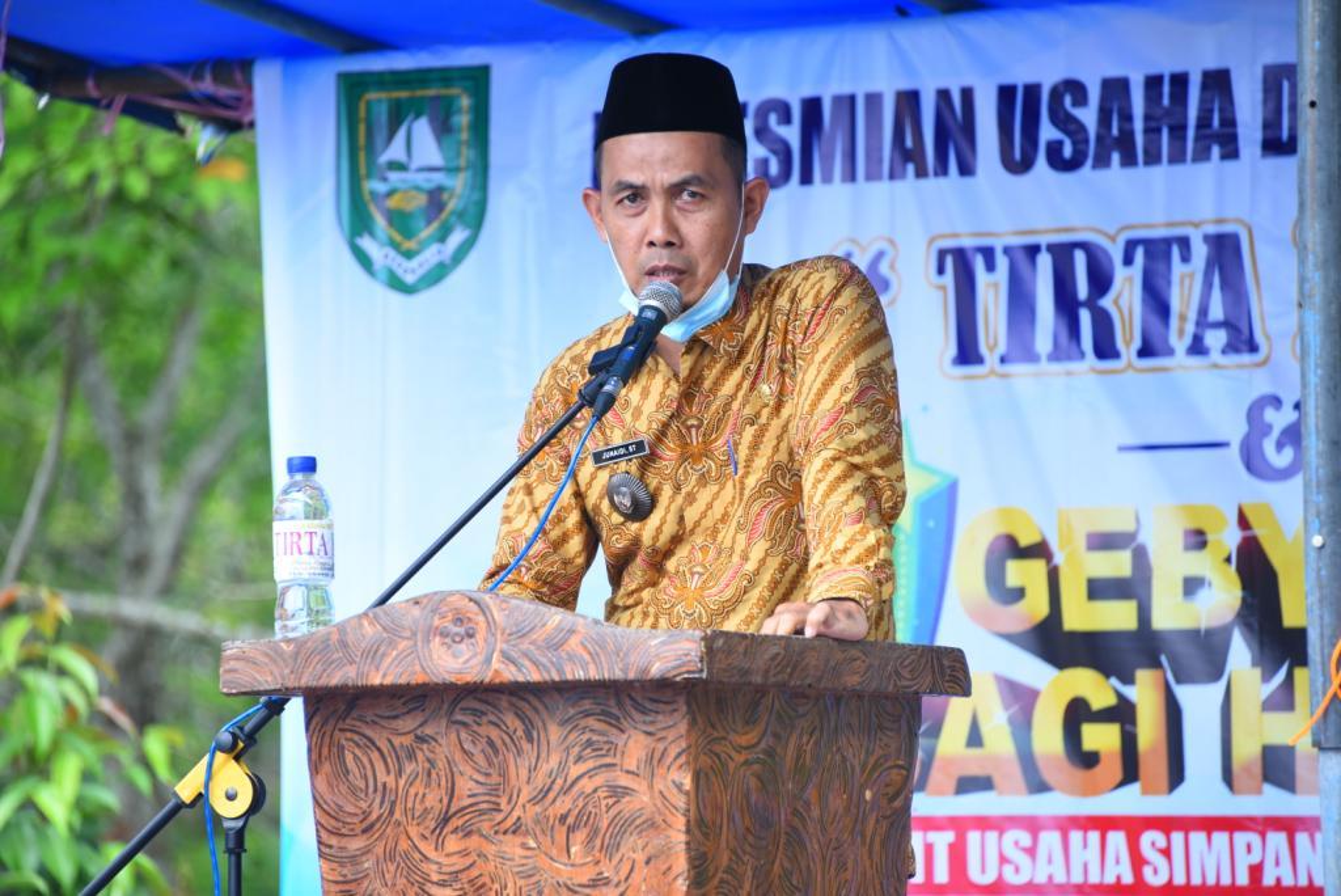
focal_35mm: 300
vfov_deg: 4.6
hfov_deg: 6.9
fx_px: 11181
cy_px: 448
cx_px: 670
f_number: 5.6
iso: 640
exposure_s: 1/250
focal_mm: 300
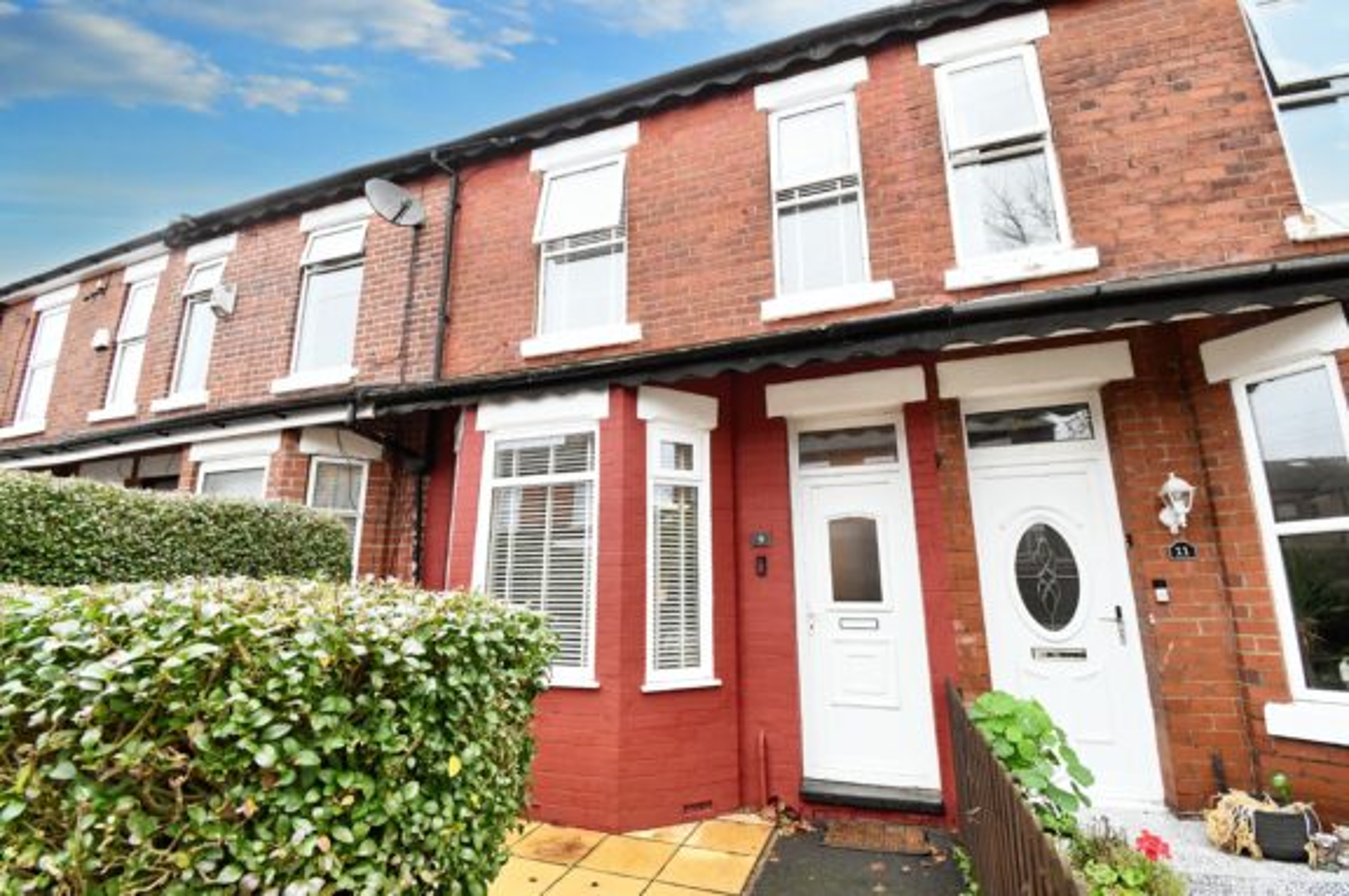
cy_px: 448
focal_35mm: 15
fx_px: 562
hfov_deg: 100.4
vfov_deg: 77.2
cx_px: 674
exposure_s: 1/60
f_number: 10
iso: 1600
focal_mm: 10
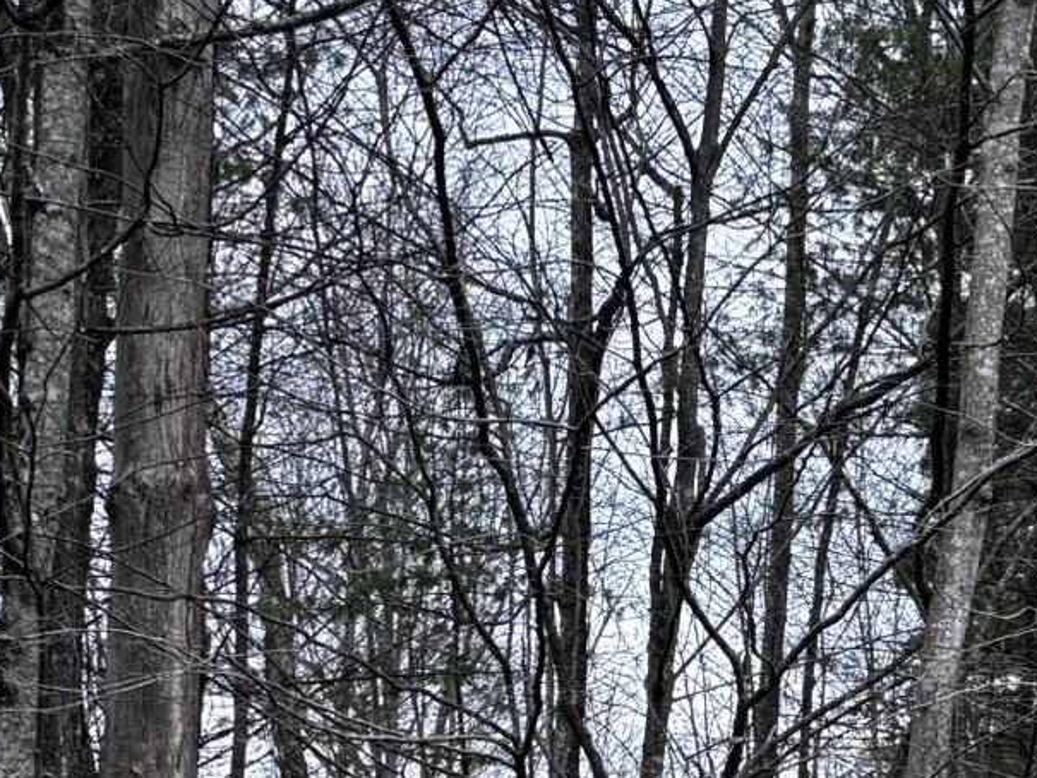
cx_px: 691
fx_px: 2637
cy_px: 1198
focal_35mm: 88
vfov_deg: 15.4
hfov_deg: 22.2
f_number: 1.6
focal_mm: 5.96
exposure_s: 1/361
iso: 50
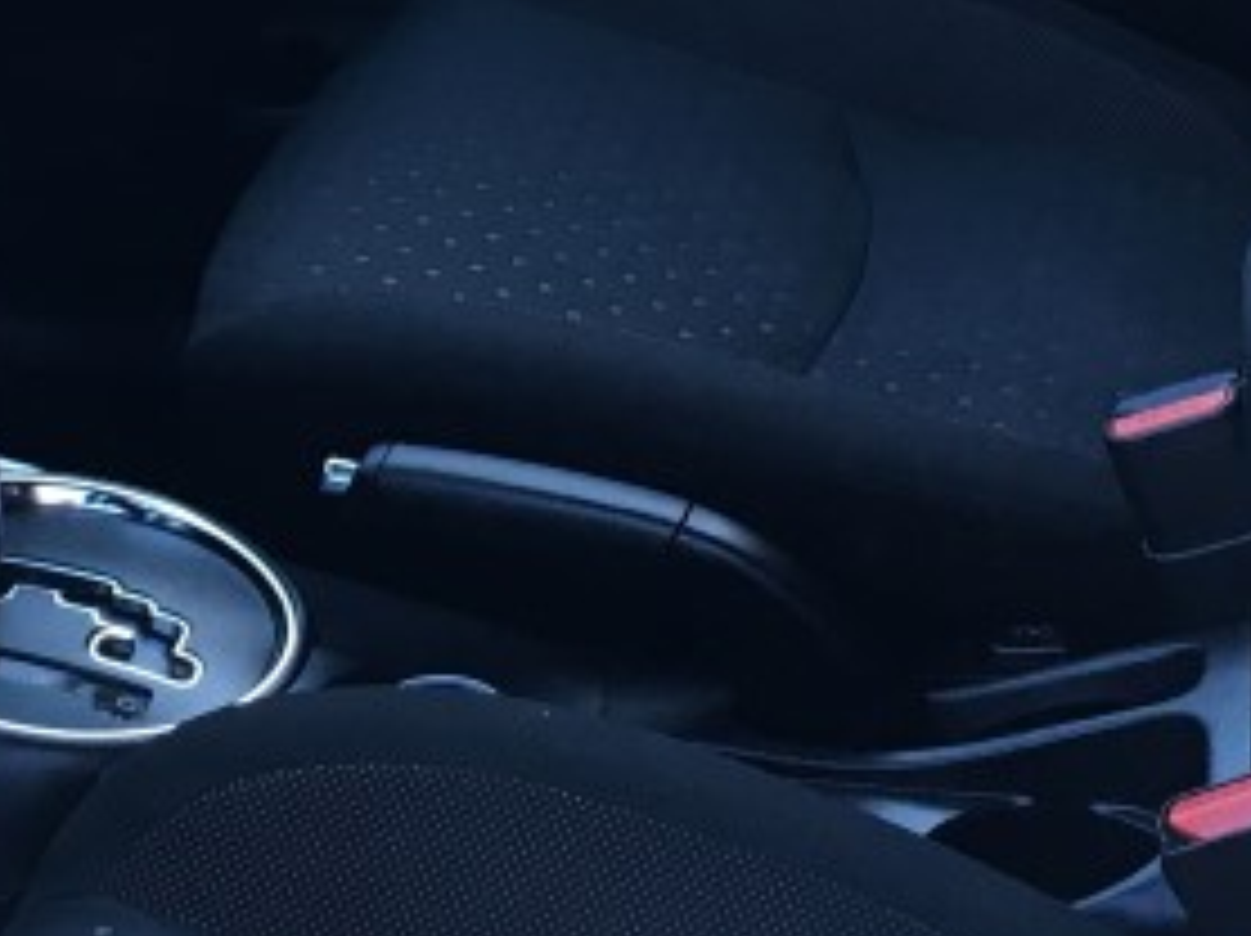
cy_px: -81
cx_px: 297
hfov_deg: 18.3
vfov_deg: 13.5
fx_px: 3864
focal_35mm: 107
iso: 25
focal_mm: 4.15
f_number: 2.2
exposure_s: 1/40
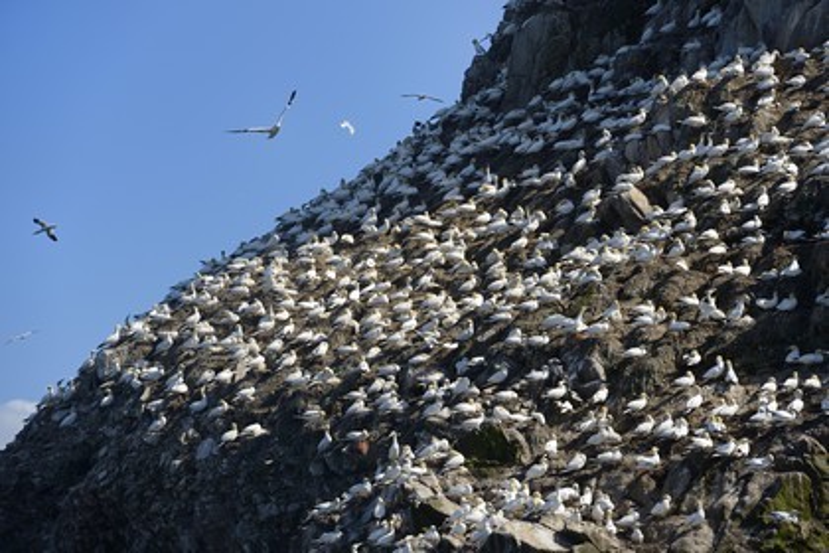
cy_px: 276
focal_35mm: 200
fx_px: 4605
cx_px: 414
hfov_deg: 10.3
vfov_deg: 6.9
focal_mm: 200
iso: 400
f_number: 8
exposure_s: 1/1600
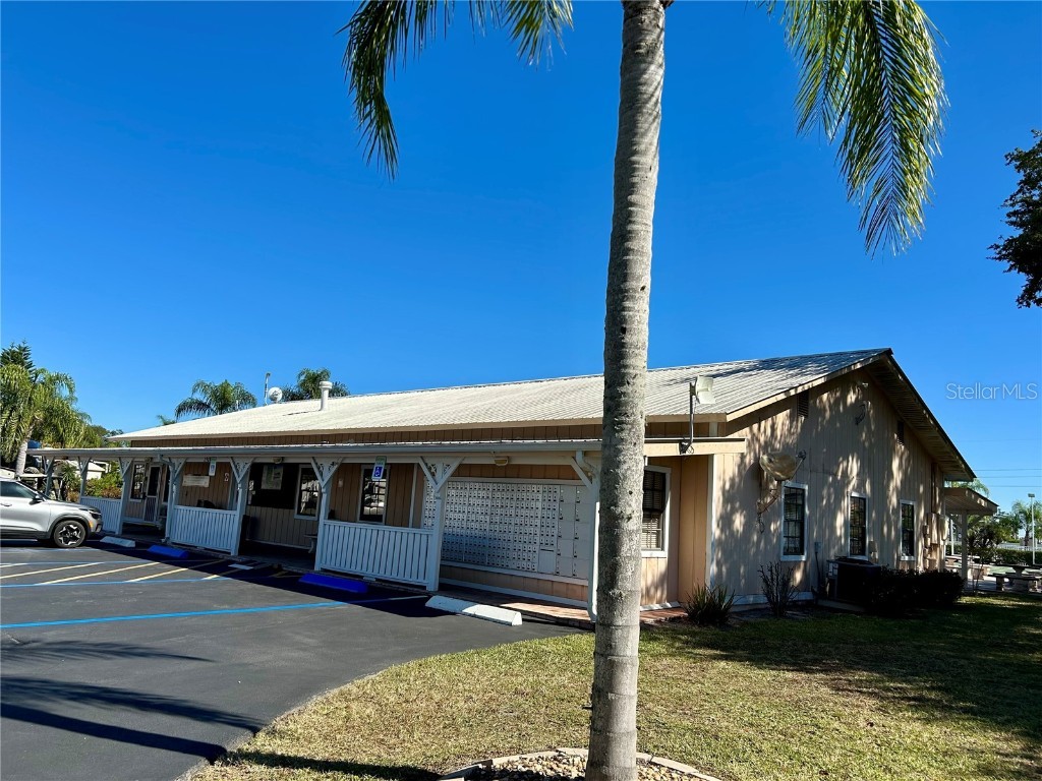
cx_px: 521
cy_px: 390
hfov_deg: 67.3
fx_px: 783
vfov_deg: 53.1
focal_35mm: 26
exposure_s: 1/3968
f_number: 1.5
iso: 50
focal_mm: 5.7
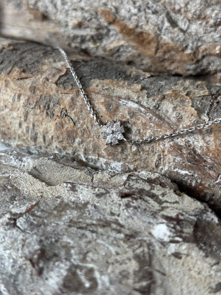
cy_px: 148
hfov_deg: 28.0
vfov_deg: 36.8
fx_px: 443
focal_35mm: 52
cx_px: 110
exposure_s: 1/60
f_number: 1.6
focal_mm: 5.96
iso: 50
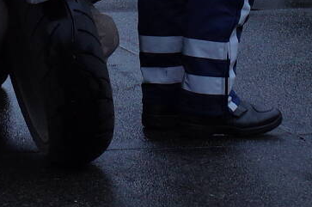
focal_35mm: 185
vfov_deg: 6.9
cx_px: 30
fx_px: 1601
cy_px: -346
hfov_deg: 11.1
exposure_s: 1/200
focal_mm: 18.3
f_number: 4
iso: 400
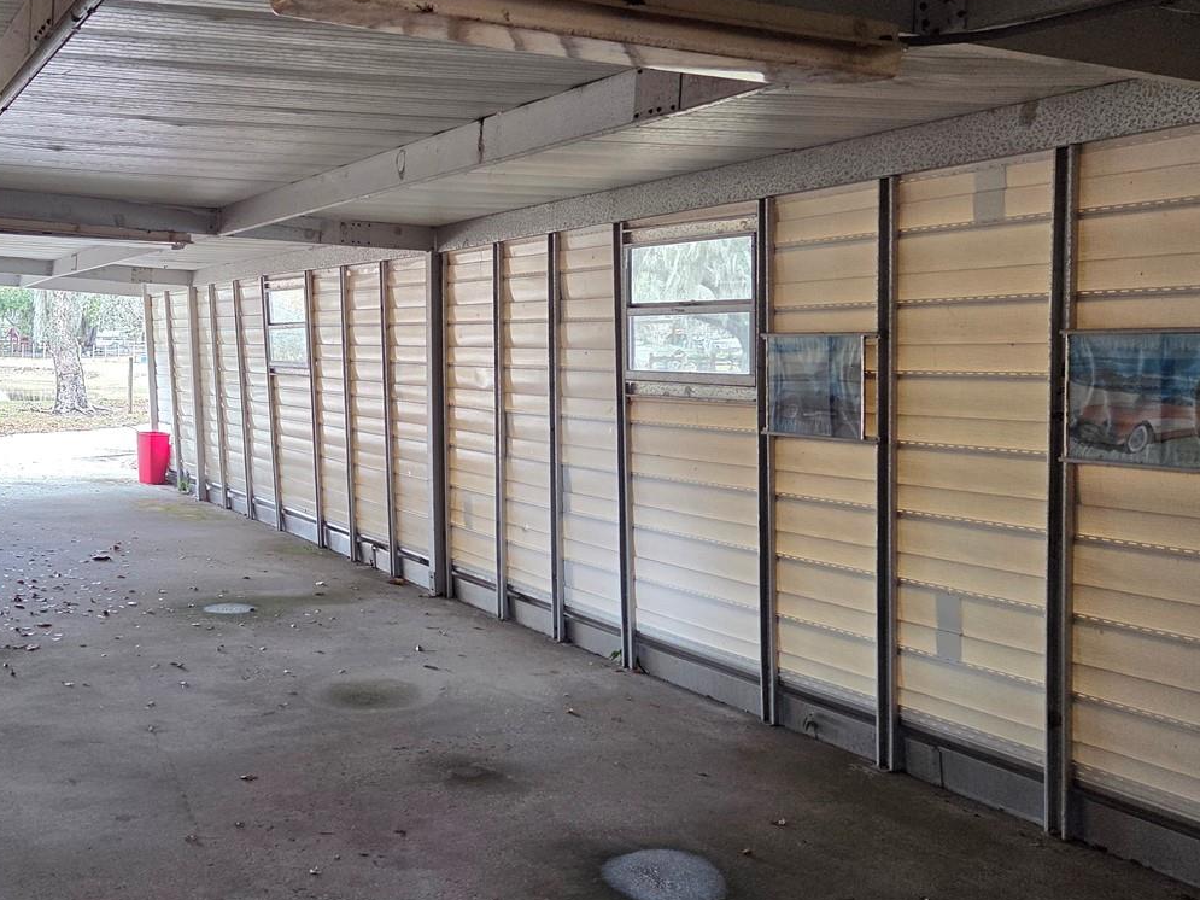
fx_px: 1282
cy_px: 434
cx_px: 370
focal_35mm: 37
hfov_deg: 49.0
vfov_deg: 38.7
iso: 160
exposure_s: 1/180
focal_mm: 5.4
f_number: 1.8
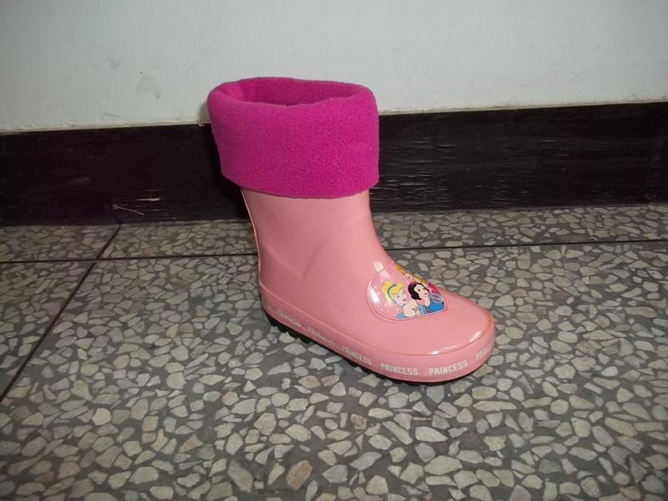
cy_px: 250
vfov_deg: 44.2
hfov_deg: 56.8
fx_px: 618
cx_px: 334
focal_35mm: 32
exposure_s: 1/30
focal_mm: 5.7
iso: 160
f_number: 2.9
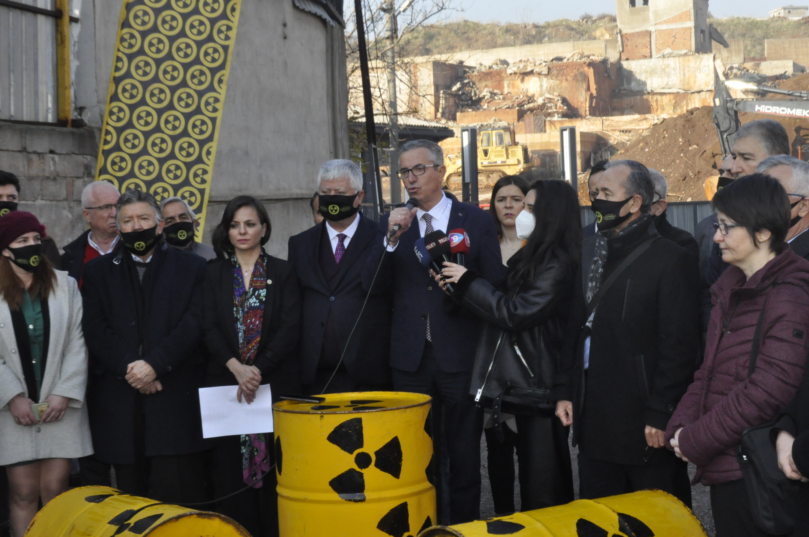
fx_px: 1347
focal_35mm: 60
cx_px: 404
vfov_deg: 22.6
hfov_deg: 33.4
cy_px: 268
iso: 2000
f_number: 20
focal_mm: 40
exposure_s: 1/200
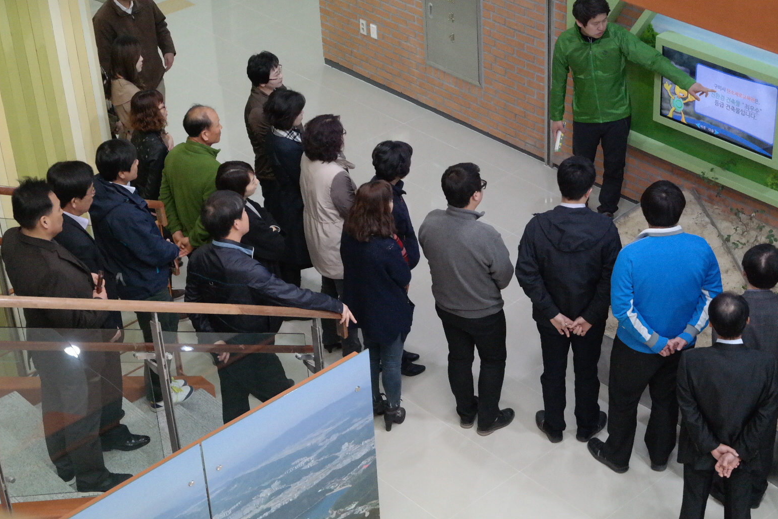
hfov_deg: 26.3
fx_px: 1664
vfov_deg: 17.7
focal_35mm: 77
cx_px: 382
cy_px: 238
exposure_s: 1/60
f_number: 5
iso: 3200
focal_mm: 45
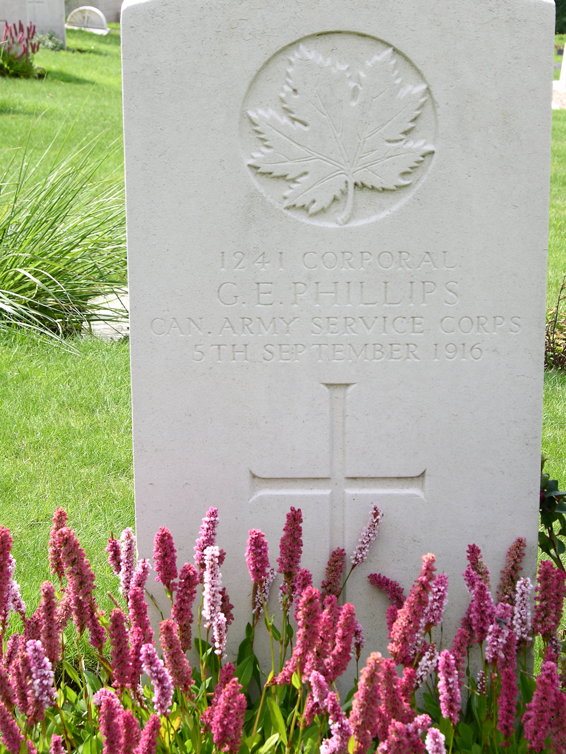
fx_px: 2202
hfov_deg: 14.6
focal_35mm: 101
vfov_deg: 19.4
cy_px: 327
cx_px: 316
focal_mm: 22.3
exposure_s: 1/164
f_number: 5
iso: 50
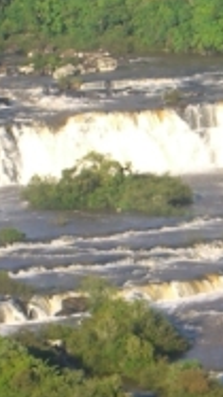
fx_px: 3337
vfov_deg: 6.8
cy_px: 236
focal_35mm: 317
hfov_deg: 3.8
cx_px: 185
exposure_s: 1/50
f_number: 11.2
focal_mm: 14.2
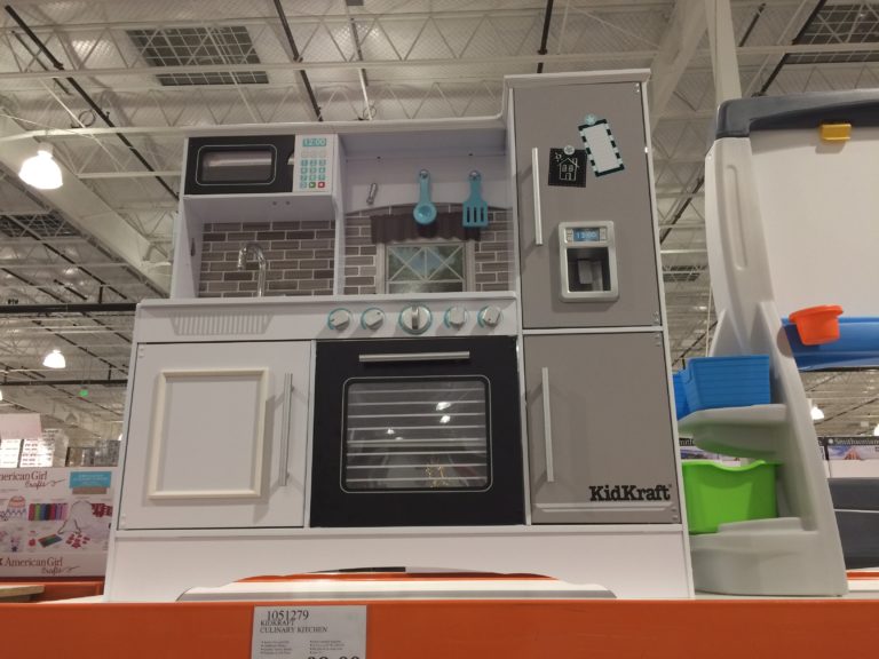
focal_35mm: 29
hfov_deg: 61.7
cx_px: 440
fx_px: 736
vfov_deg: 48.2
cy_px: 330
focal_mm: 4.15
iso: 100
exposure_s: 1/30
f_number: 2.2
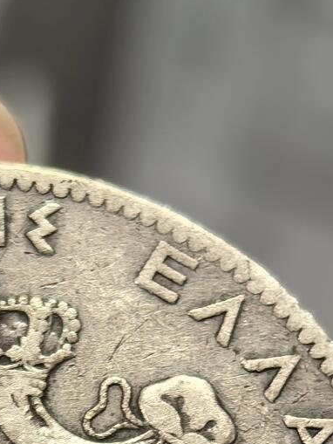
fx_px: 2449
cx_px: -24
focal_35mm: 191
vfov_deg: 10.1
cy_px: 599
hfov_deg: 7.7
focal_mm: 6.98
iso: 160
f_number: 2
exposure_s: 1/50
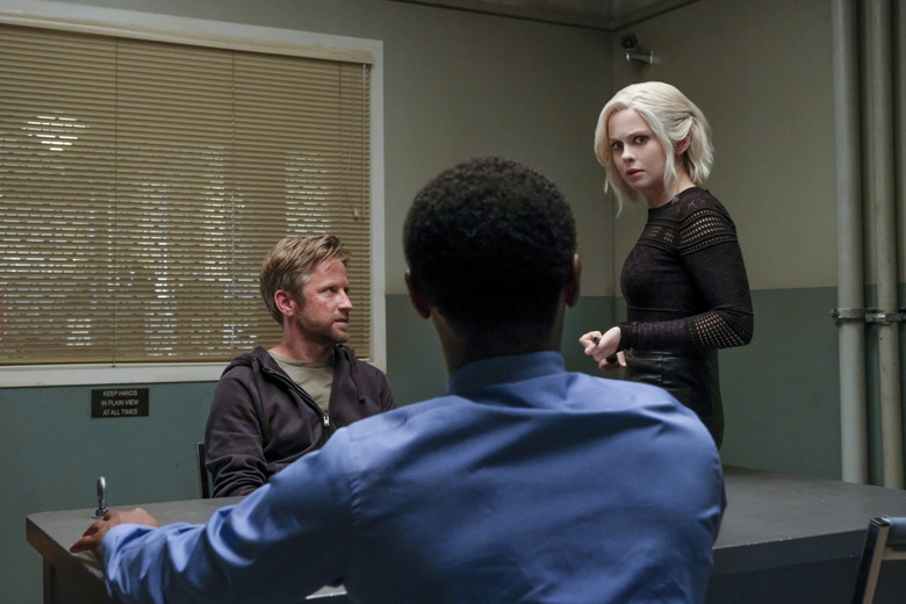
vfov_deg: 30.5
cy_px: 302
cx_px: 453
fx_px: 1107
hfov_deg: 44.5
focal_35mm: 44
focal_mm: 29.2
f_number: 4
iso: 4000
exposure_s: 1/60
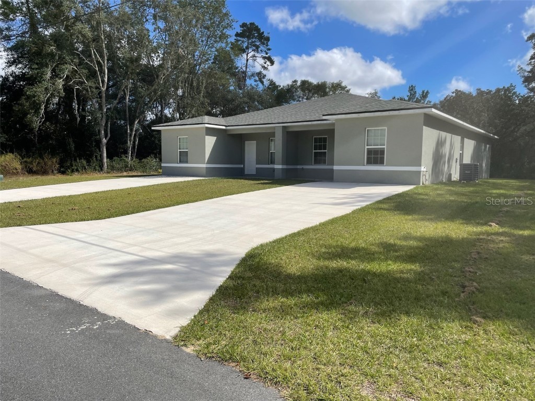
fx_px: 402
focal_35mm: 26
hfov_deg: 67.3
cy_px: 200
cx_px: 268
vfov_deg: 53.1
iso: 32
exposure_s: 1/5556
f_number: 1.6
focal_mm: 4.2
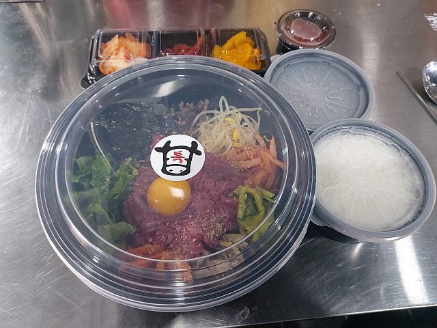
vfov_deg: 54.9
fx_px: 316
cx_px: 218
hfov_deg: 69.4
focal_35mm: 25
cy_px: 164
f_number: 2
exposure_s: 1/24
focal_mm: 4.58
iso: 250
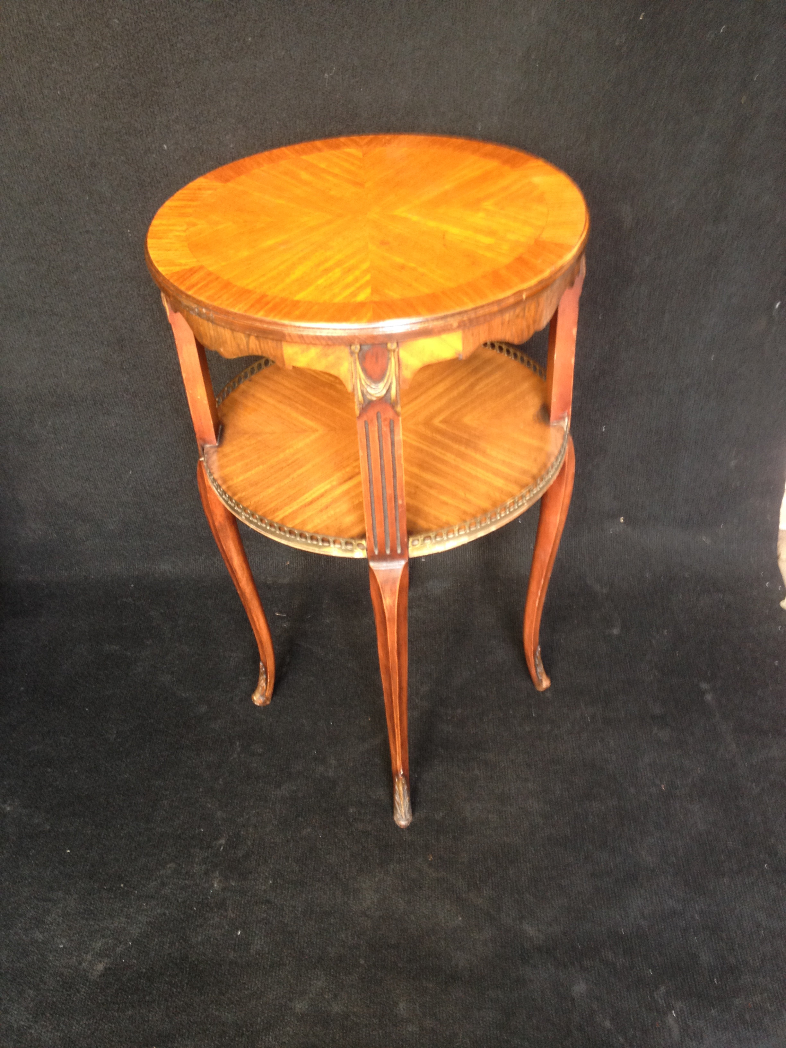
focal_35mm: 35
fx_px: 1060
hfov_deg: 40.7
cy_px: 524
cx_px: 393
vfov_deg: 52.6
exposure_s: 1/20
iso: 100
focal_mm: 4.28
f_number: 2.4
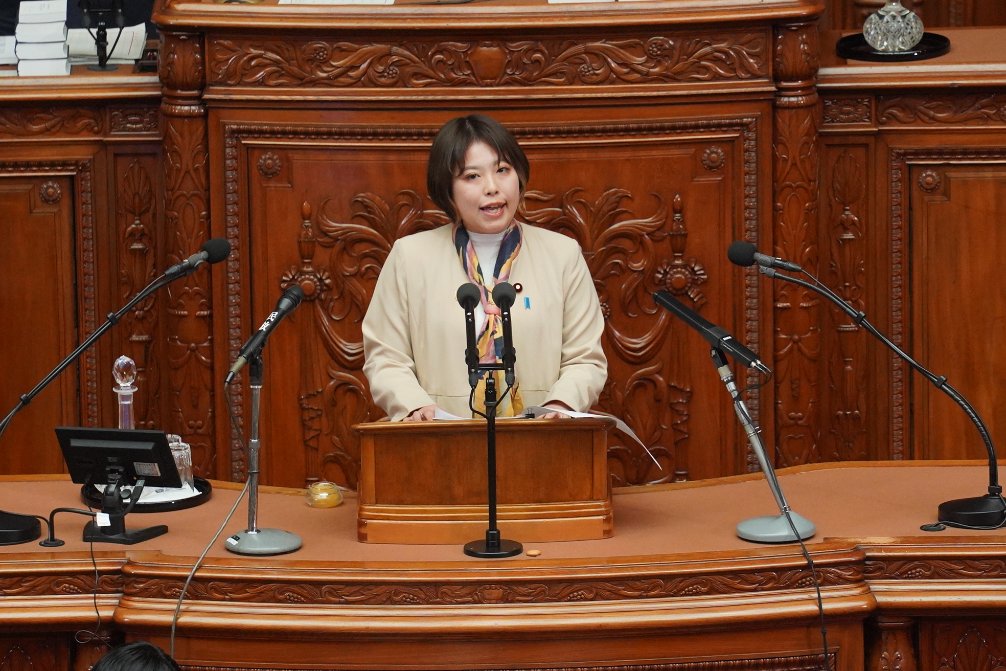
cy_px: 336
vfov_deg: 4.6
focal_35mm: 300
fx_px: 8383
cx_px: 503
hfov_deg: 6.9
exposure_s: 1/160
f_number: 6.3
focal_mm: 200
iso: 6400
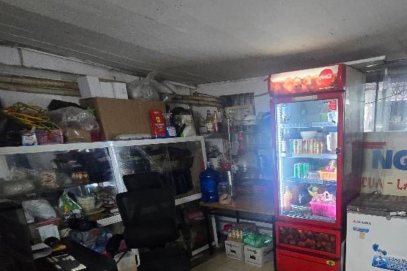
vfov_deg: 51.6
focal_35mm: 23
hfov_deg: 72.3
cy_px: 217
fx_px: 260
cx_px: 291
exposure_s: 1/50
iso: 800
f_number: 2.2
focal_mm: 2.2
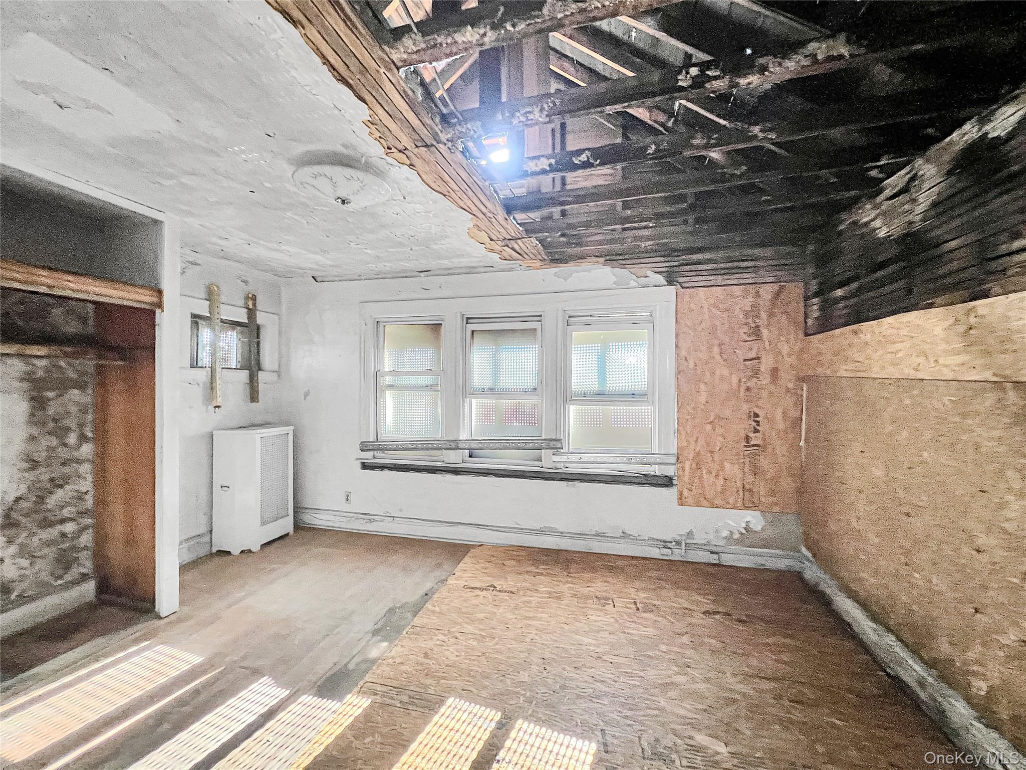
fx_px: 385
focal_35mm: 13
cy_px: 385
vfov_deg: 89.9
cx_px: 513
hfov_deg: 106.2
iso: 500
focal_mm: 1.57
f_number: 1.8
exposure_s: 1/60
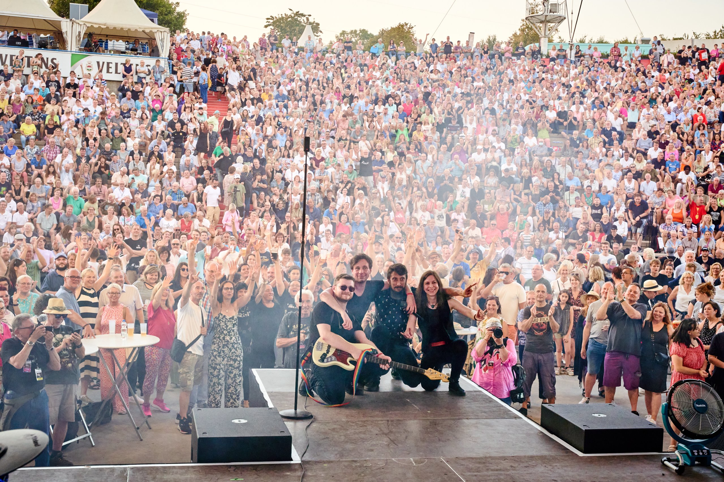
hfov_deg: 42.7
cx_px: 362
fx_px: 927
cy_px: 241
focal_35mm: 46
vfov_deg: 29.2
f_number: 8
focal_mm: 46.1
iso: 1250
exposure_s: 1/200
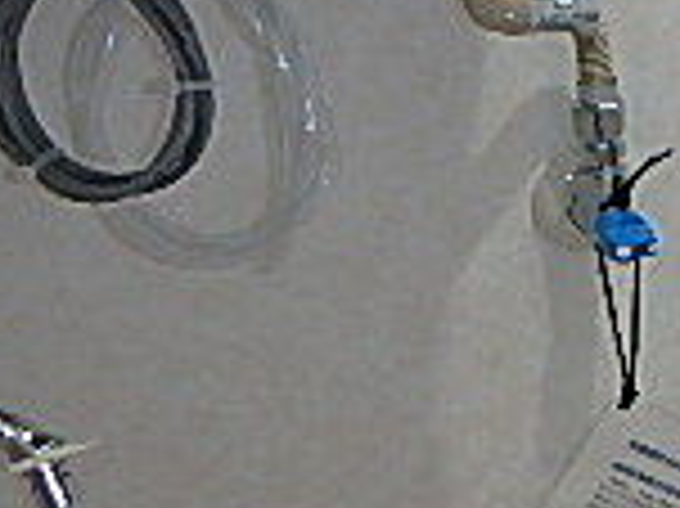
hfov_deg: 18.4
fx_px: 1747
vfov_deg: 16.5
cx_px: 1130
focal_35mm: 89
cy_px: 328
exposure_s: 1/40
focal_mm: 3.7
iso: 200
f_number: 3.5
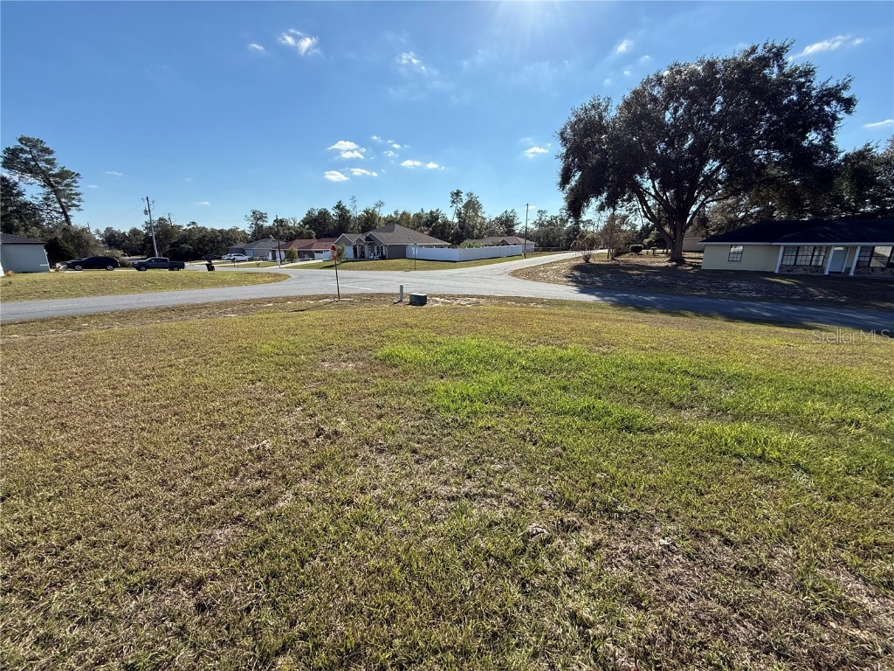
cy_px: 336
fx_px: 362
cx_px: 447
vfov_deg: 85.7
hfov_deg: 102.1
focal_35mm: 14
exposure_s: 1/2320
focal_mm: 2.22
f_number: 2.2
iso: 80
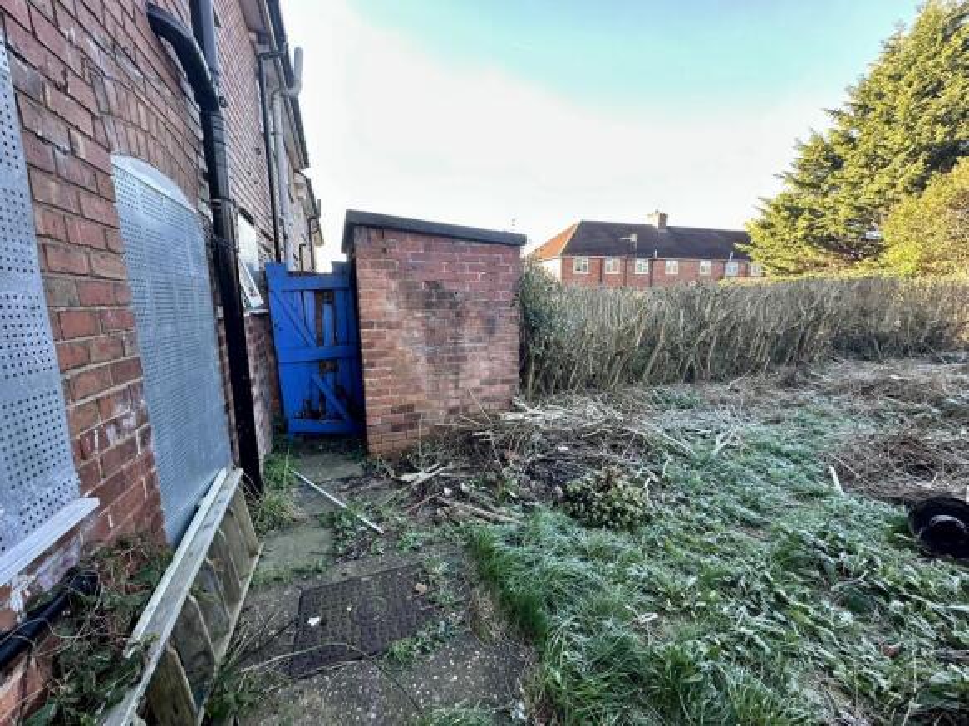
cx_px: 484
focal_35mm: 14
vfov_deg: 85.7
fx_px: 392
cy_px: 363
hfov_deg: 102.1
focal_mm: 2.22
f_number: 2.2
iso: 64
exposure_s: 1/99
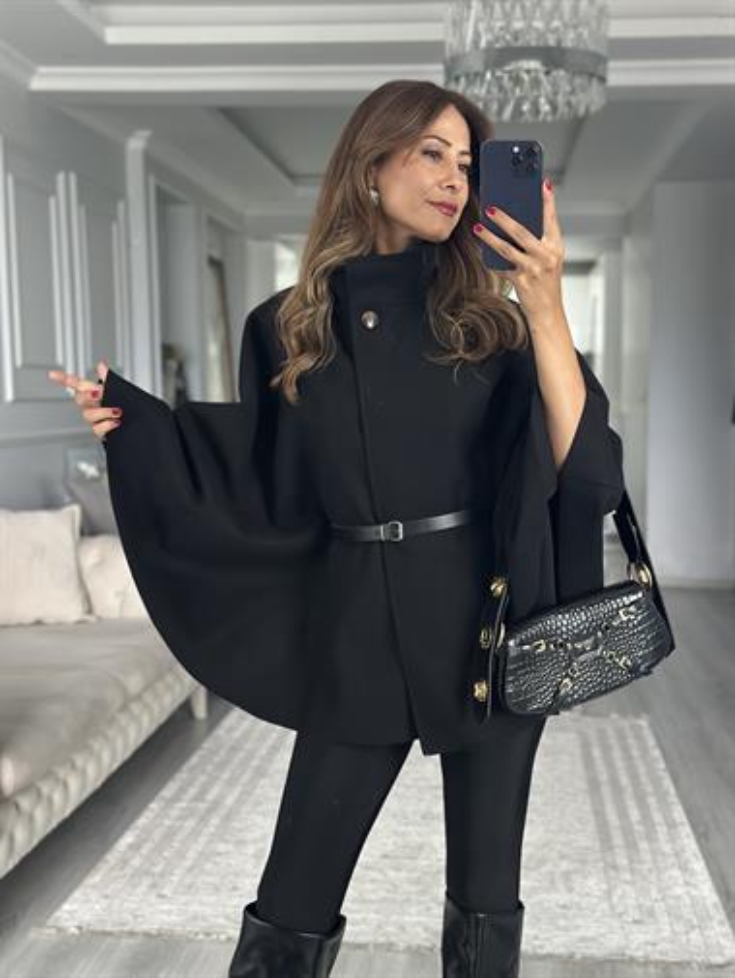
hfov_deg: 30.3
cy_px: 489
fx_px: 1358
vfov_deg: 39.6
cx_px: 368
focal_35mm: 48
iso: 400
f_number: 1.78
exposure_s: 1/40
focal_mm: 6.86
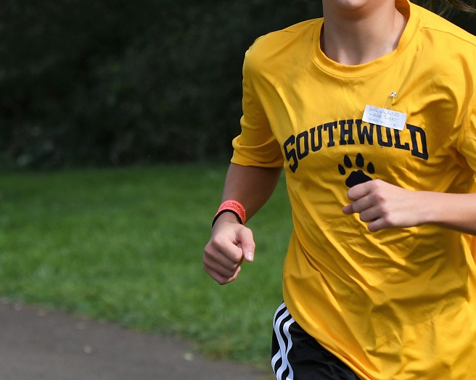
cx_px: 119
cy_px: 148
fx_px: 5012
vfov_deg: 4.3
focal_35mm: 356
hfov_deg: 5.4
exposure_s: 1/800
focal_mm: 116
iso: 180
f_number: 5.6
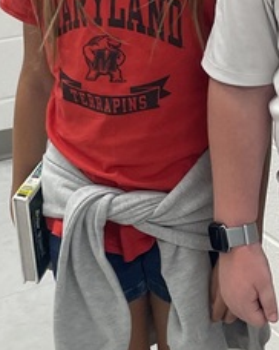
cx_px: 262
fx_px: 1178
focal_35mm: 114
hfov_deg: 13.4
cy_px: 120
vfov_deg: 16.8
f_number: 1.6
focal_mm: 4.2
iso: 100
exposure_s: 1/120
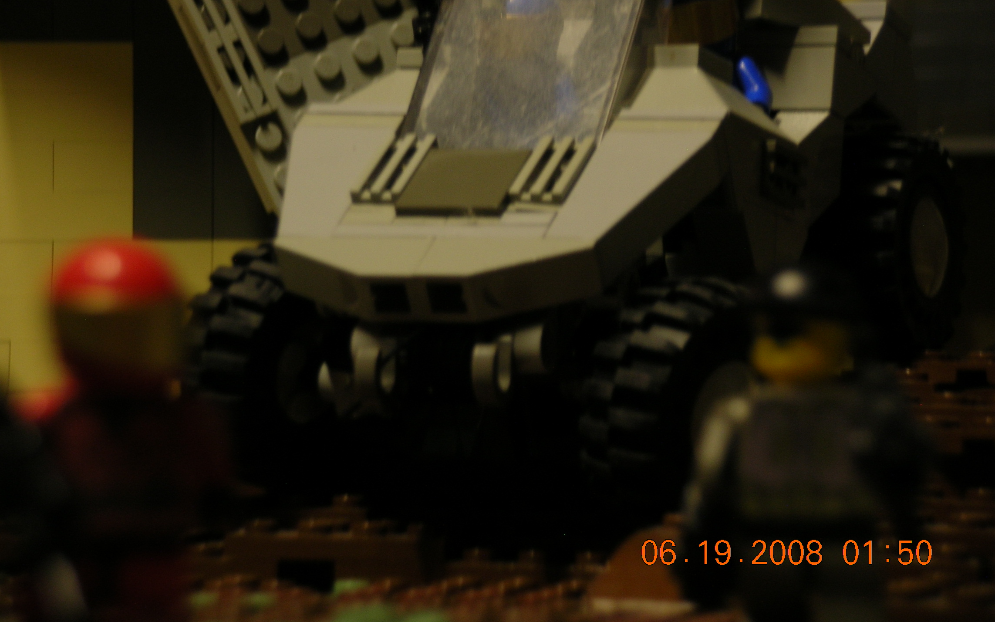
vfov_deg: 7.5
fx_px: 4745
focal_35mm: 175
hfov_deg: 12.0
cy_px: 257
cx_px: 498
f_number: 3.8
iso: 50
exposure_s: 1
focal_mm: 27.3
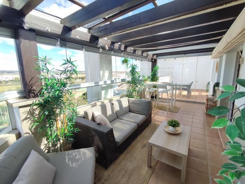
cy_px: 92
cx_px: 122
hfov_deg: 94.5
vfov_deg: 78.1
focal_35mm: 16
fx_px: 113
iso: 50
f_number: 2.2
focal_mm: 1.65
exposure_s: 1/528
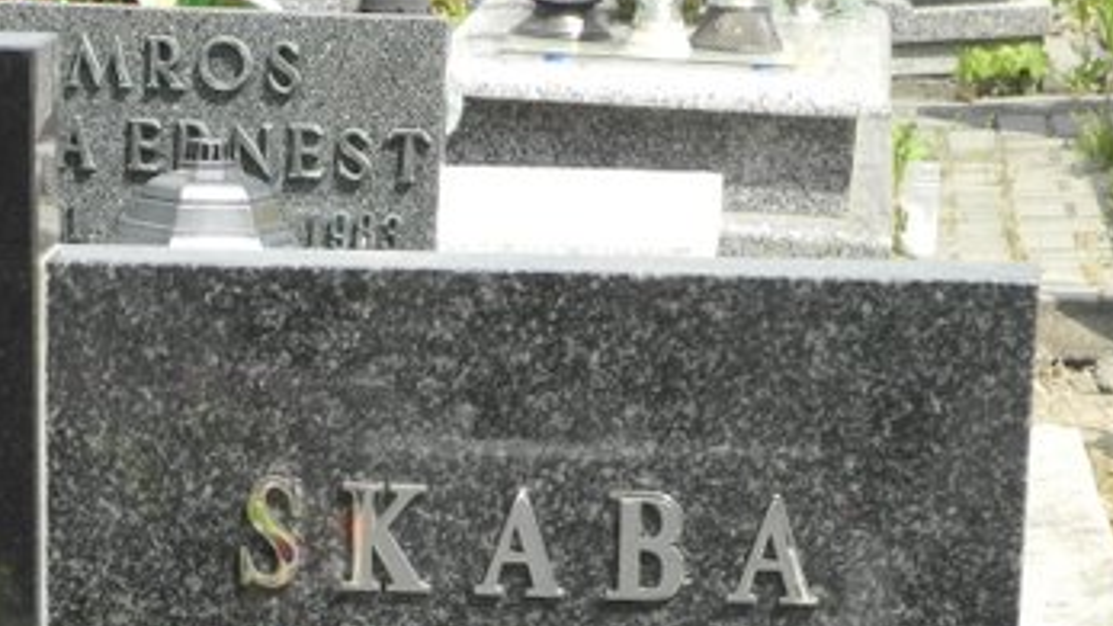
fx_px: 5045
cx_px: 122
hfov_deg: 12.5
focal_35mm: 171
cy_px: 867
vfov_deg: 7.0
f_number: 4
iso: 100
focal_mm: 14.5
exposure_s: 1/400
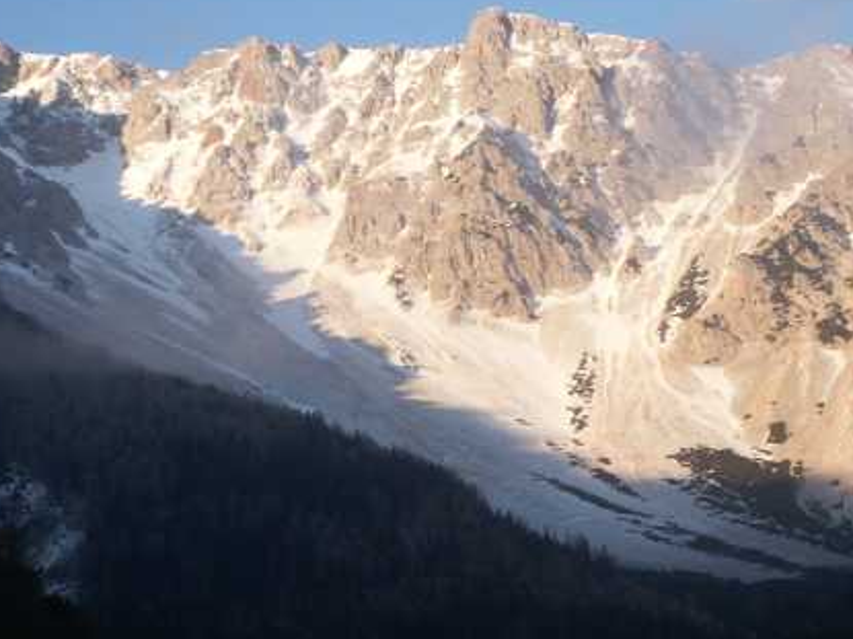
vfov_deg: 9.0
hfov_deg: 12.0
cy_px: 257
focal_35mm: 164
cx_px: 526
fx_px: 4040
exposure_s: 1/80
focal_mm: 17.6
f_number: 7.1
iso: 50
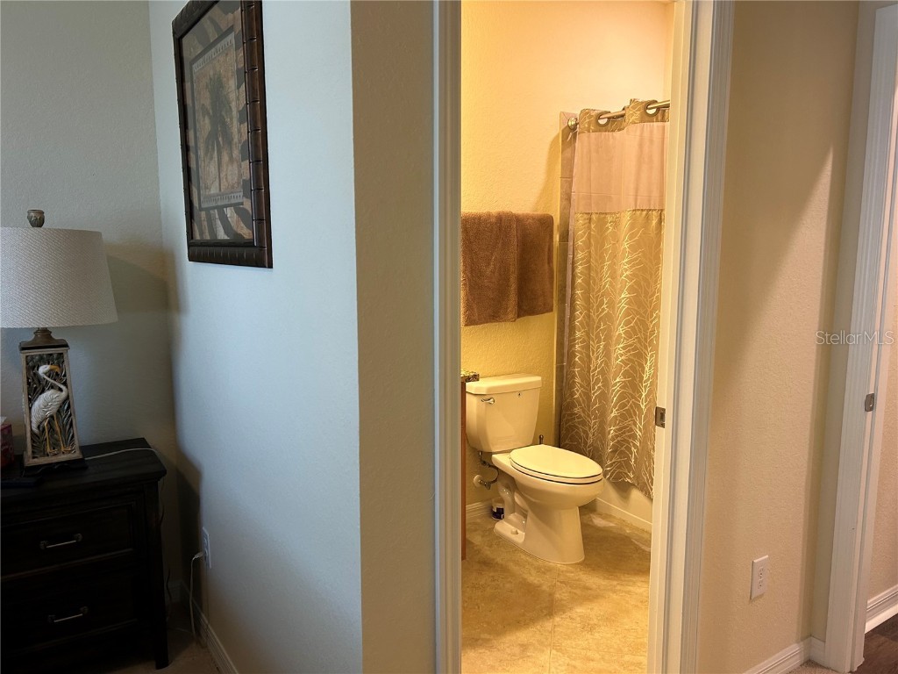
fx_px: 674
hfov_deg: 67.3
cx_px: 449
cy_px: 337
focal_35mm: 26
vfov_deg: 53.1
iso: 125
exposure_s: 1/60
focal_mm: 5.7
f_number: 1.5
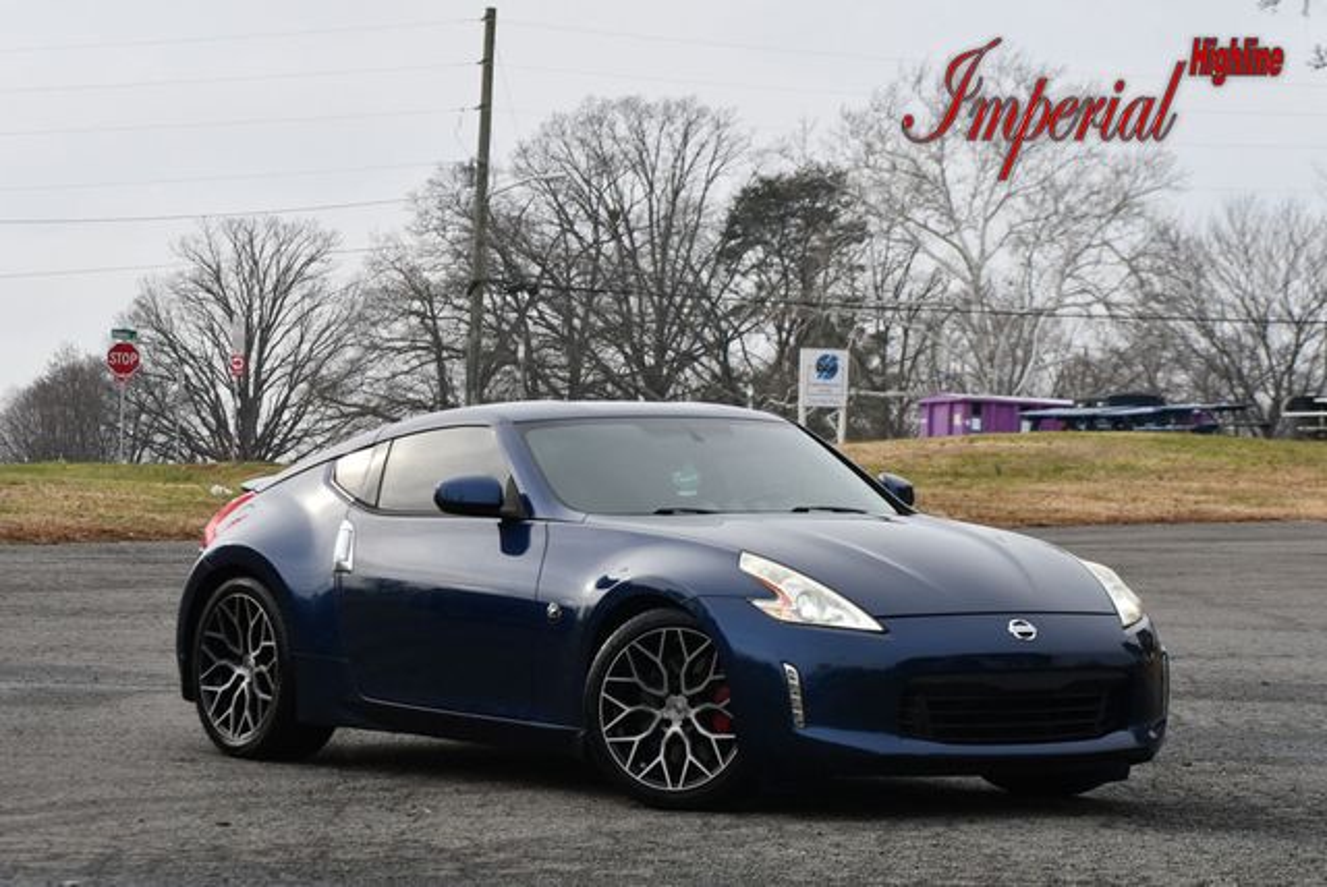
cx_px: 664
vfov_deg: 10.7
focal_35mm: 129
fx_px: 4759
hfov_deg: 15.9
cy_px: 444
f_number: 8
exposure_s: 1/250
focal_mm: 86
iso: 200
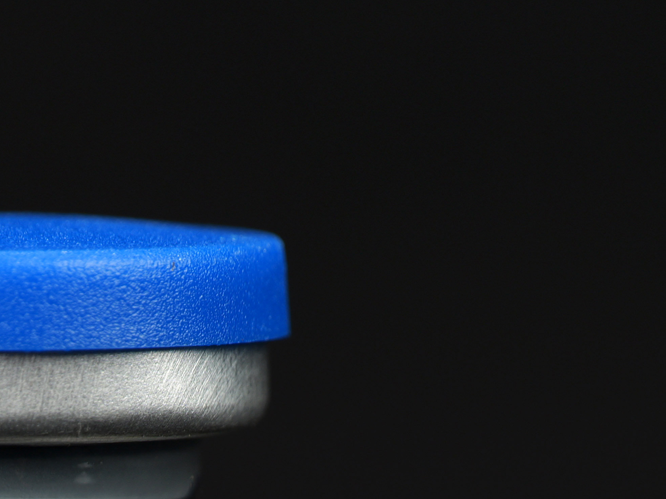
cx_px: 17
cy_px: 887
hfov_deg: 4.7
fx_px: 8022
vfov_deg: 3.5
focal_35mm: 417
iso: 100
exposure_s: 1/60
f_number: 8
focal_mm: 105
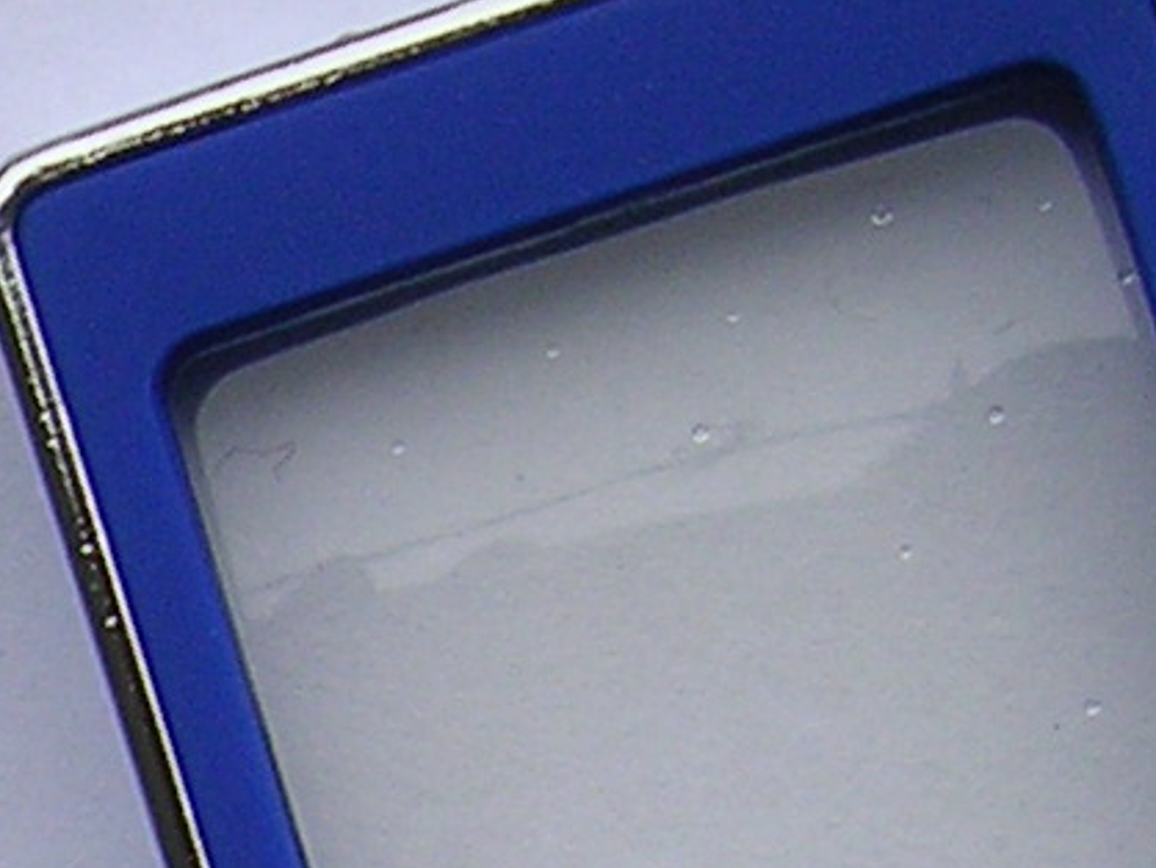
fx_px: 6215
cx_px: -866
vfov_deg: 7.8
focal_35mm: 186
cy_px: 1368
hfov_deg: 10.1
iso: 50
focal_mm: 5.8
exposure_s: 1/488
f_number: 2.8
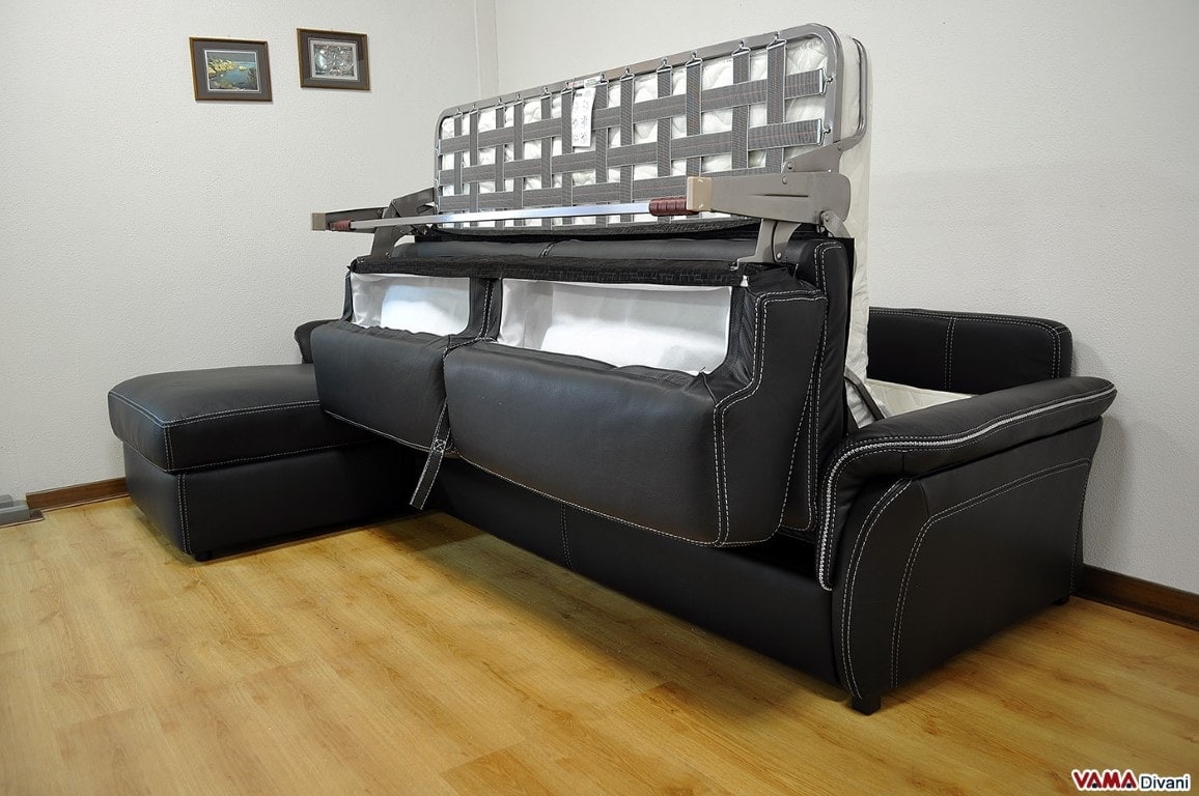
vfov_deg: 47.8
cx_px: 600
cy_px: 398
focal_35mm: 27
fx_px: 898
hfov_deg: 67.4
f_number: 3.5
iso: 100
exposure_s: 1/1.6
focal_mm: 18
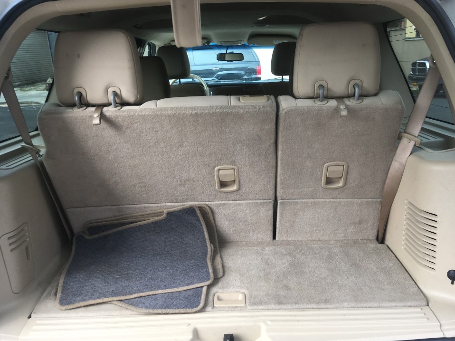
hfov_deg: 58.3
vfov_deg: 45.4
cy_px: 177
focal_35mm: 31
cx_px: 240
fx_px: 407
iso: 25
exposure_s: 1/133
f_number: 2.2
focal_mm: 4.15
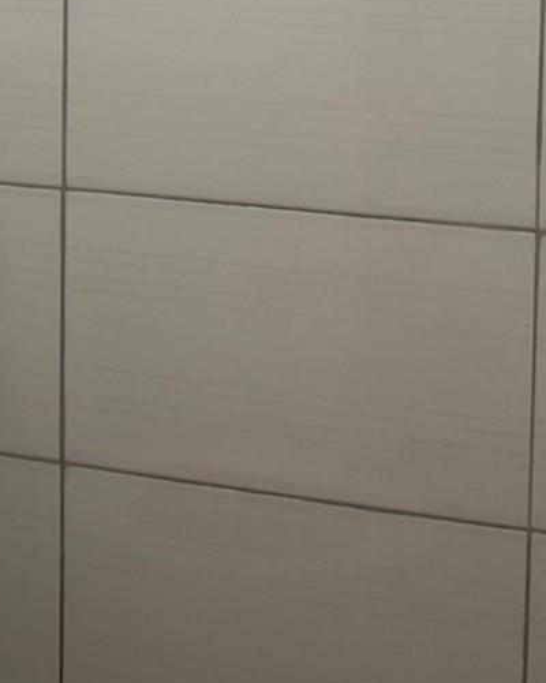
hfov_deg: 15.2
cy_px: -64
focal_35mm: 96
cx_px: -175
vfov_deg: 19.2
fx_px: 1939
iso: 125
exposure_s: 1/60
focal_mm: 6.76
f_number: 1.78
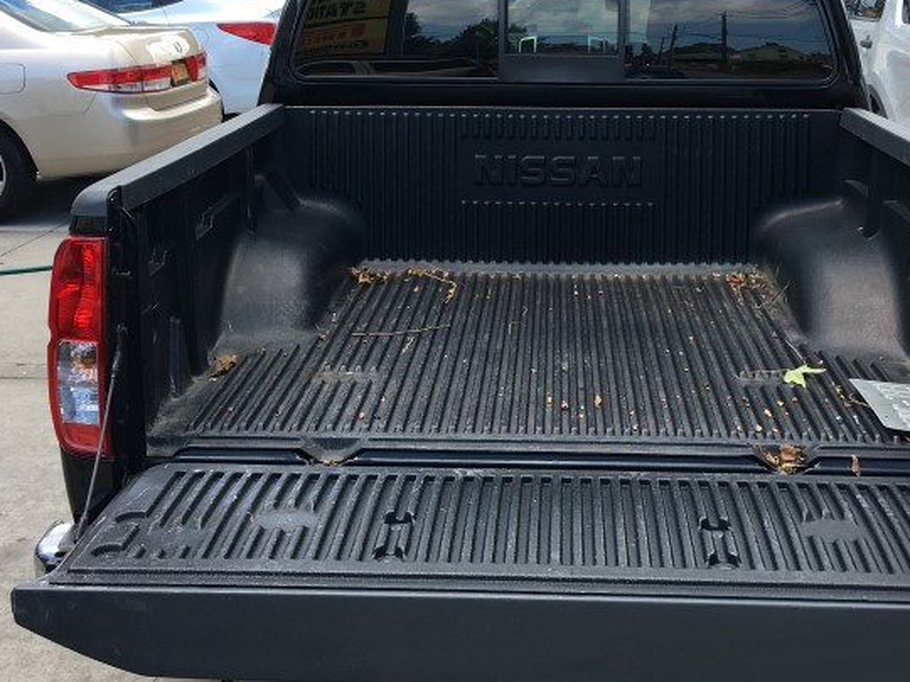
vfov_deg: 26.4
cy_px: 210
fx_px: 1446
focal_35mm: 55
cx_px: 500
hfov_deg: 34.9
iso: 25
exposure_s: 1/340
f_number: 2.2
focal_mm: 4.15
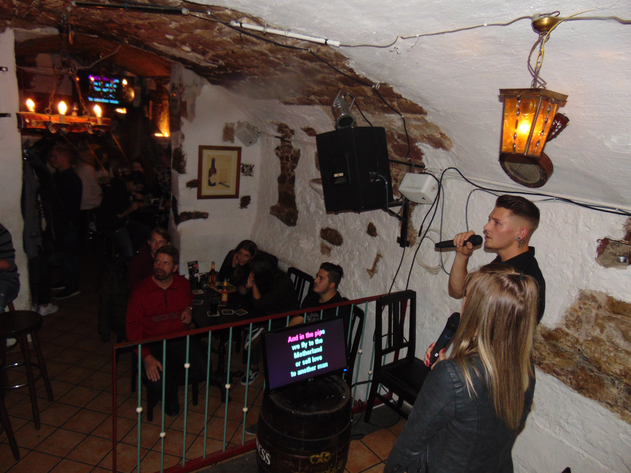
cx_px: 316
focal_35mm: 25
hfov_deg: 69.4
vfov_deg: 54.9
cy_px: 236
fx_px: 456
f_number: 3
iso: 200
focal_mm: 4.5
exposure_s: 1/8
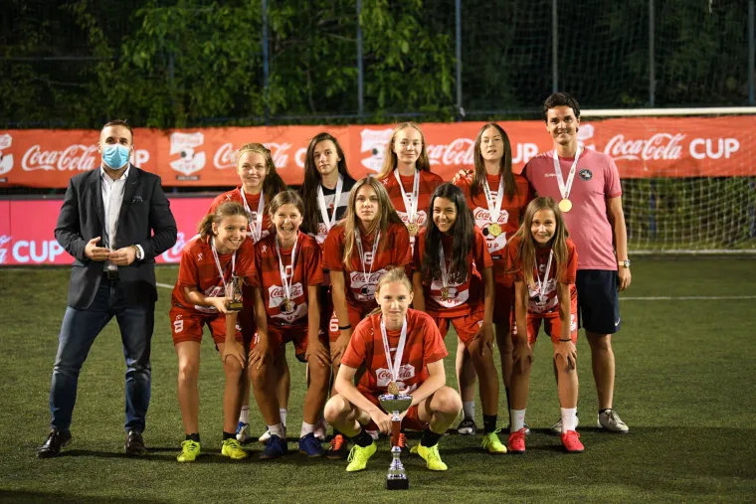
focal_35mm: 78
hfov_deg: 26.0
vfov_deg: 17.5
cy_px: 252
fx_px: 1638
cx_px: 378
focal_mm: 78
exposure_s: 1/100
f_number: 3.2
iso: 4000
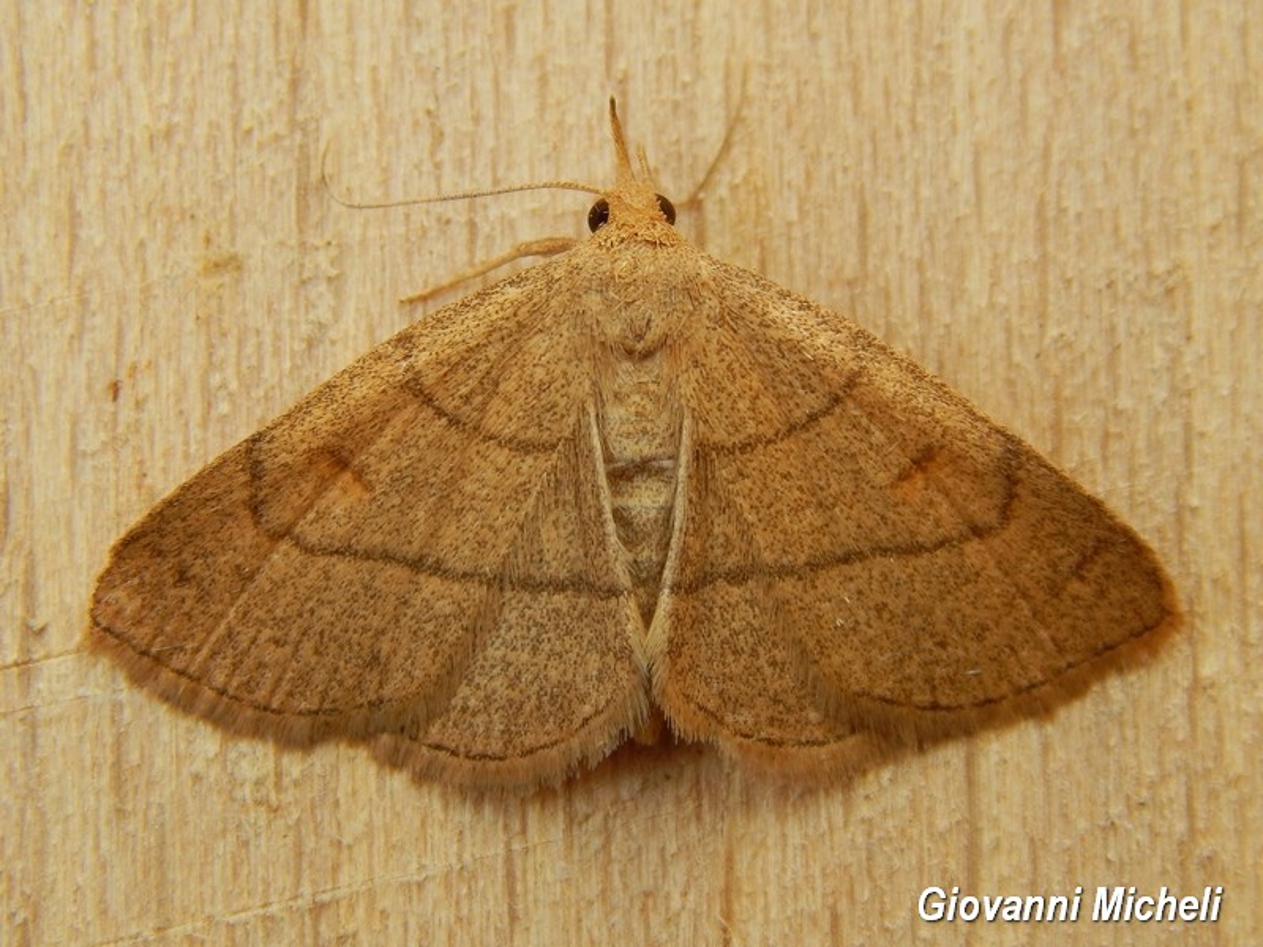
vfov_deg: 10.4
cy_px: 474
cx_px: 632
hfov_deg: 13.9
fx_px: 5181
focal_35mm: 142
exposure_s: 1/60
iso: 125
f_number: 4.9
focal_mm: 25.3
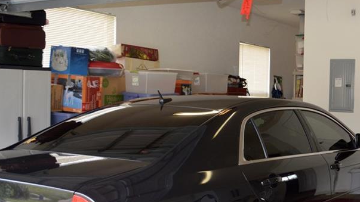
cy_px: 101
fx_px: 458
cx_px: 297
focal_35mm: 48
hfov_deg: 40.8
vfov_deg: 24.9
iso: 400
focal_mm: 18
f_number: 3.5
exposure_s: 1/60
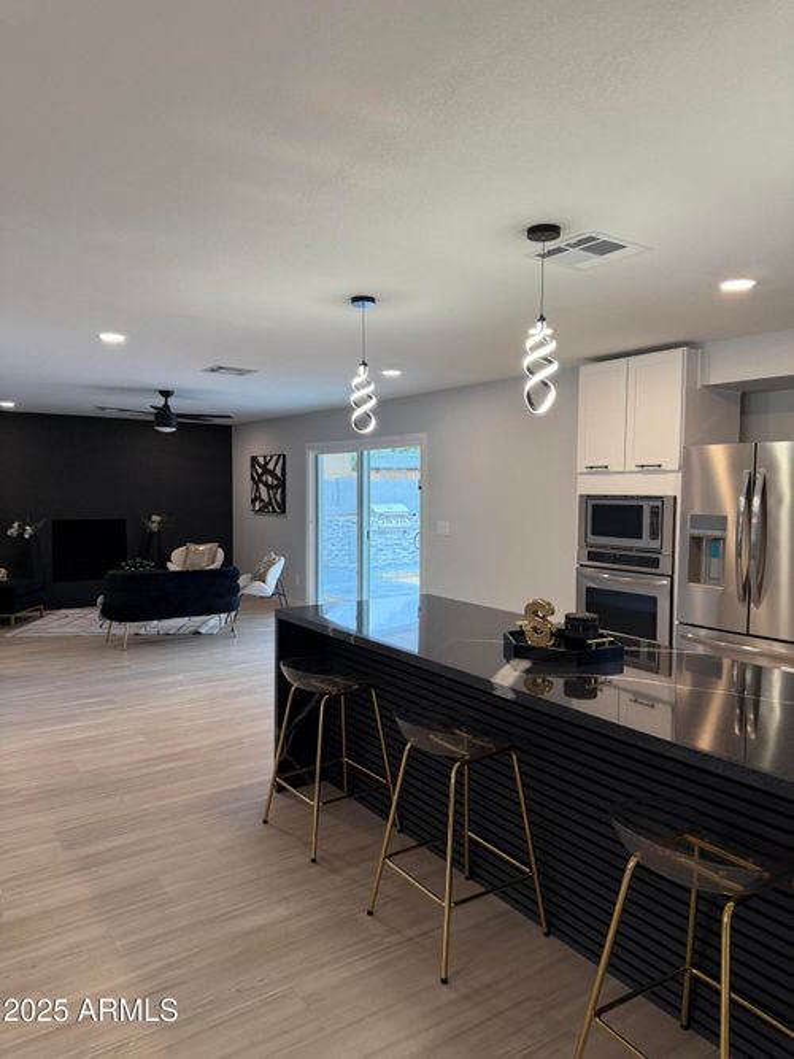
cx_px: 397
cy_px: 530
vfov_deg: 71.6
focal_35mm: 24
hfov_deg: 56.8
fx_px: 734
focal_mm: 6.76
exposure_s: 1/148
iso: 200
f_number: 1.78
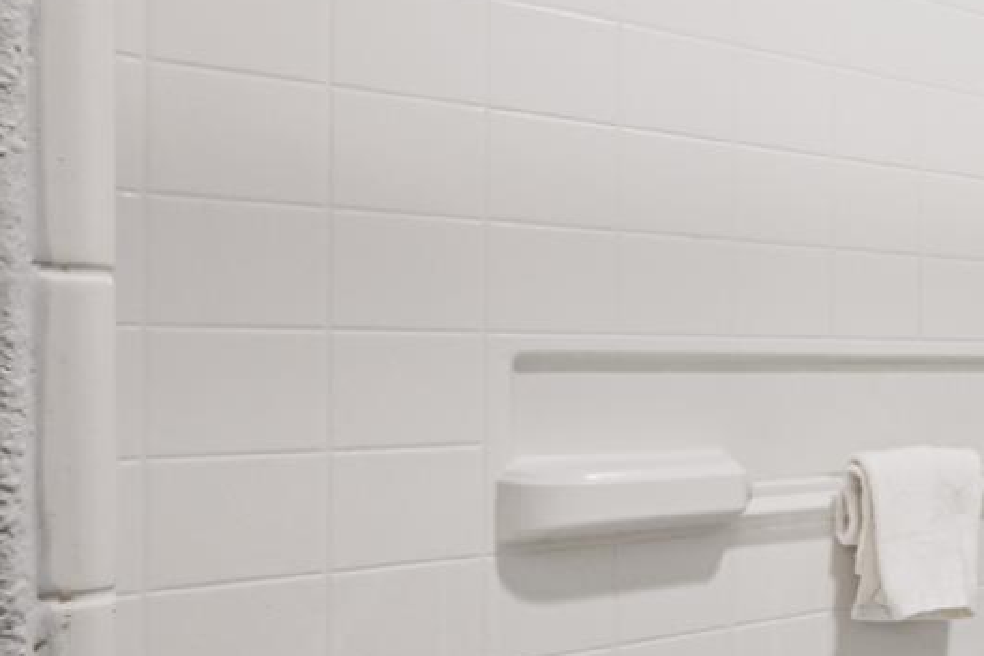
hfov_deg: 31.5
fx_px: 1093
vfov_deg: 33.4
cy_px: 371
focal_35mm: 40
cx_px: 1387
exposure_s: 1/4
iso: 1600
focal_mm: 14
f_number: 9
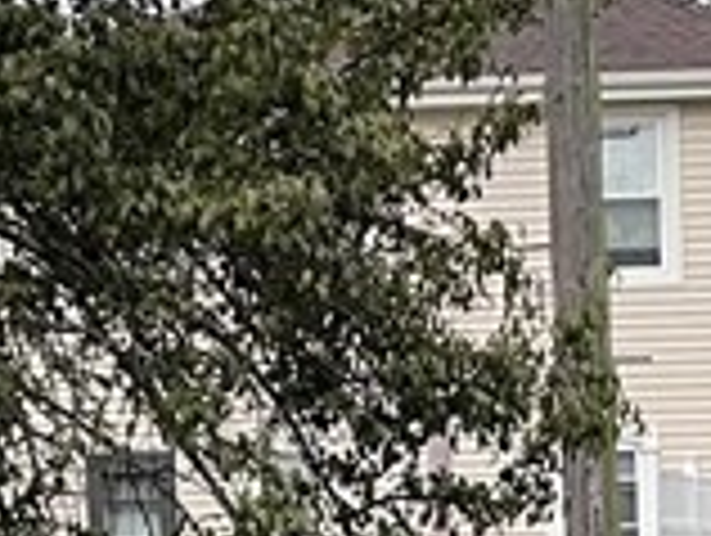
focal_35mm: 168
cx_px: 738
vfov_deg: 8.2
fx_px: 3456
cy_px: 1216
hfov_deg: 11.6
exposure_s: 1/60
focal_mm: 5.1
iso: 160
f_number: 1.6
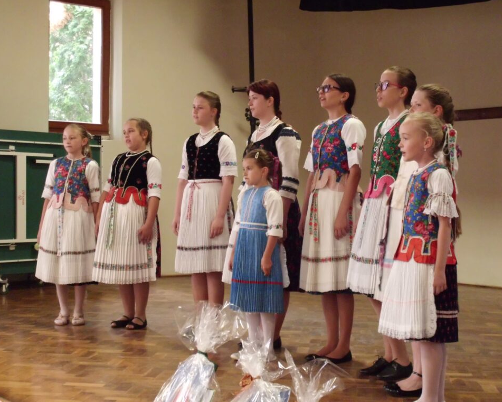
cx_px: 257
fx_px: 921
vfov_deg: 24.6
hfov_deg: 30.5
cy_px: 200
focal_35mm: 62
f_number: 3.7
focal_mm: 10.5
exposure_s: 1/15
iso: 400
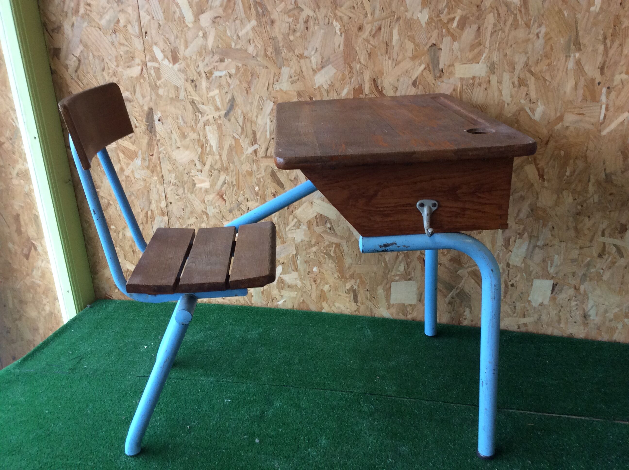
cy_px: 235
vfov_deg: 44.1
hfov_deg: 56.9
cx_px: 314
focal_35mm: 32
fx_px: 581
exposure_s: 1/25
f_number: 2.4
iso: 64
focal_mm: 3.3
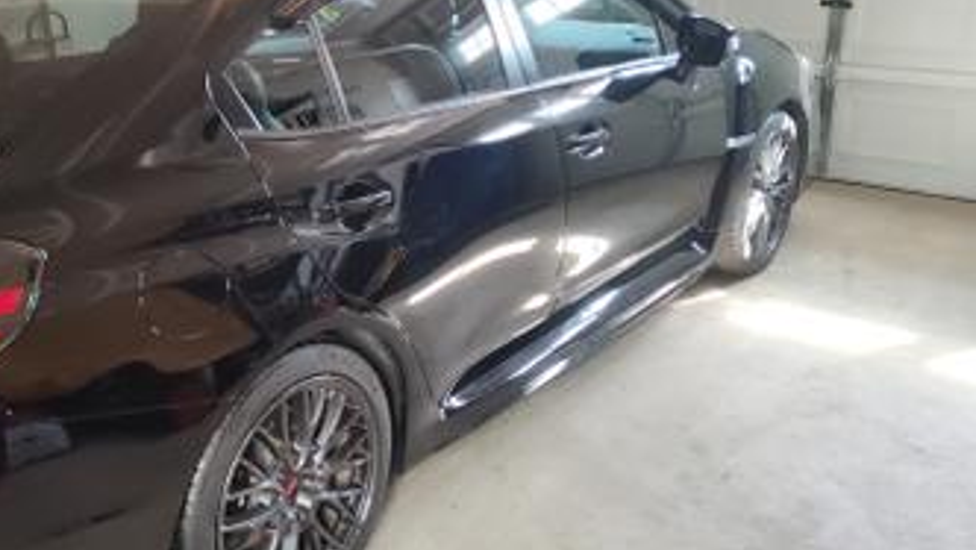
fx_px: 984
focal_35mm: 38
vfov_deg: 31.0
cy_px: 194
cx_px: 238
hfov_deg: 50.5
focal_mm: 5.56
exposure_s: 1/120
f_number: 1.88
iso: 584
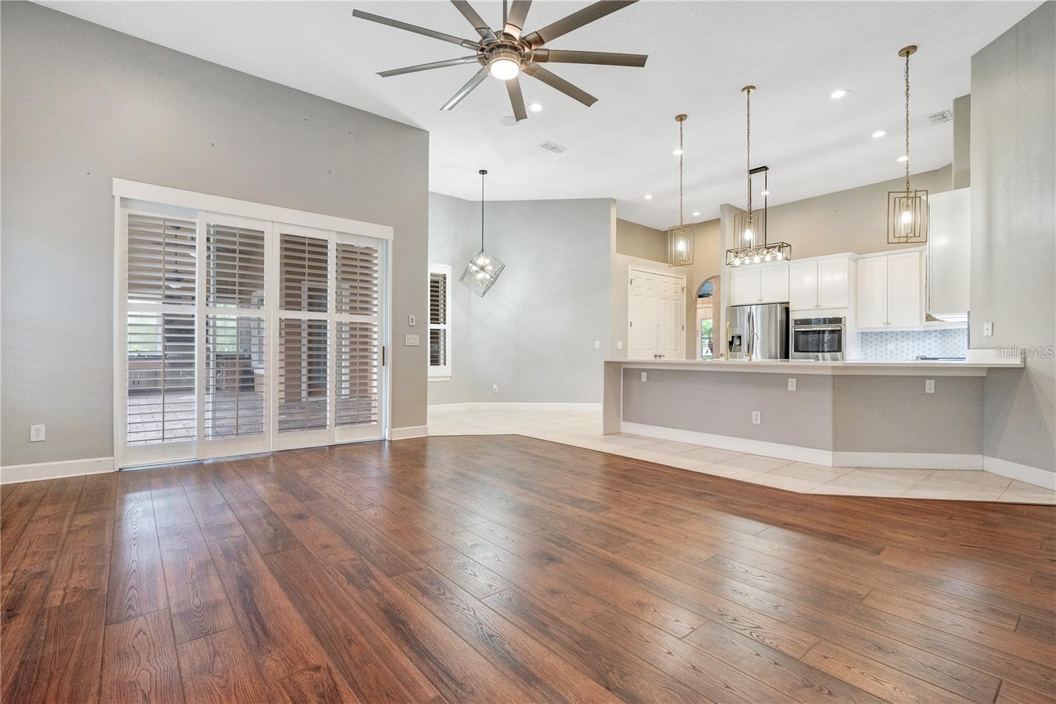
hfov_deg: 96.7
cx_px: 528
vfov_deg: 73.7
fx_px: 469
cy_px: 352
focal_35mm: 16
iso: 640
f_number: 7.1
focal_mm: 16
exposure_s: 1/4
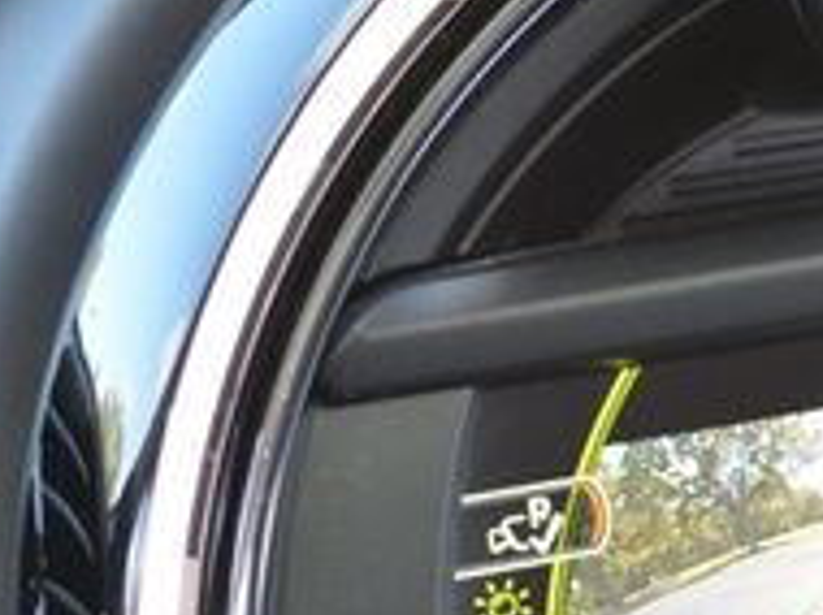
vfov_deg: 10.5
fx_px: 3339
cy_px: 585
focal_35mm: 141
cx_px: 901
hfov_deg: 13.8
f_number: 4.5
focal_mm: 29
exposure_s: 1/60
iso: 400
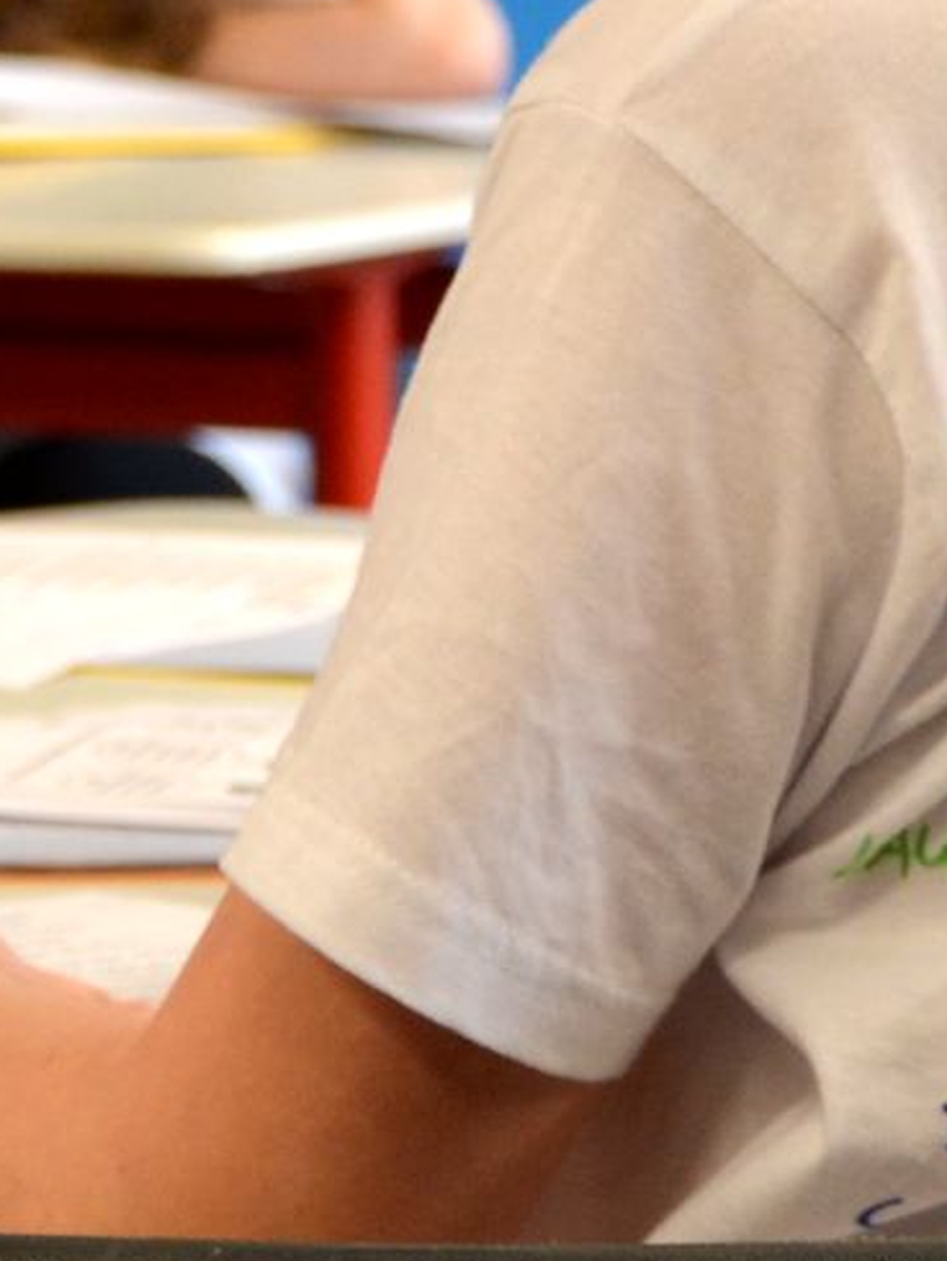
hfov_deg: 5.6
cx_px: -147
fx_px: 9621
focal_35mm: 264
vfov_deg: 7.5
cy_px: 91
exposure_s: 1/80
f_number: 4.5
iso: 400
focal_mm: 38
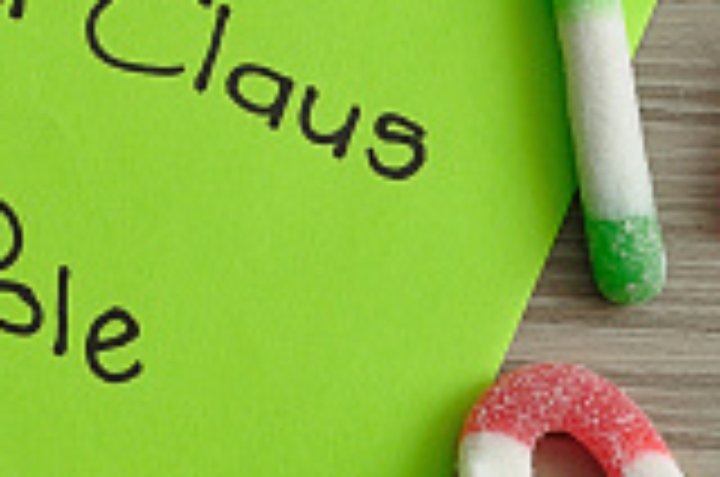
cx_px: 56
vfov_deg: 5.7
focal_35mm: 239
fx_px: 4770
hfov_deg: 8.6
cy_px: 81
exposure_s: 1/160
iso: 200
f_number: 7.1
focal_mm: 50
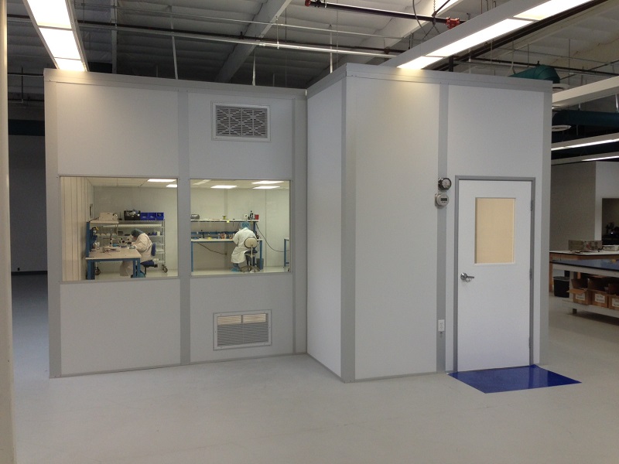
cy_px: 232
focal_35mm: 33
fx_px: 590
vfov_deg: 42.9
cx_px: 310
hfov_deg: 55.4
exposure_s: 1/120
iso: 80
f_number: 2.4
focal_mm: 4.13
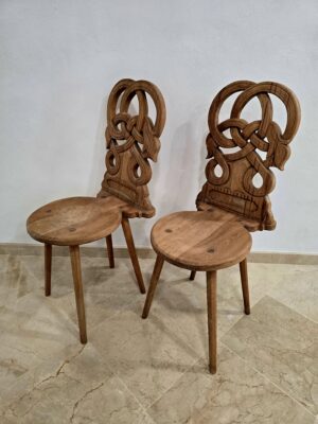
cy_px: 212
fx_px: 282
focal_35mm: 23
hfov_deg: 58.9
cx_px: 159
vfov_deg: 73.9
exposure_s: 1/101
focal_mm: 6.3
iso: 250
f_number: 1.7
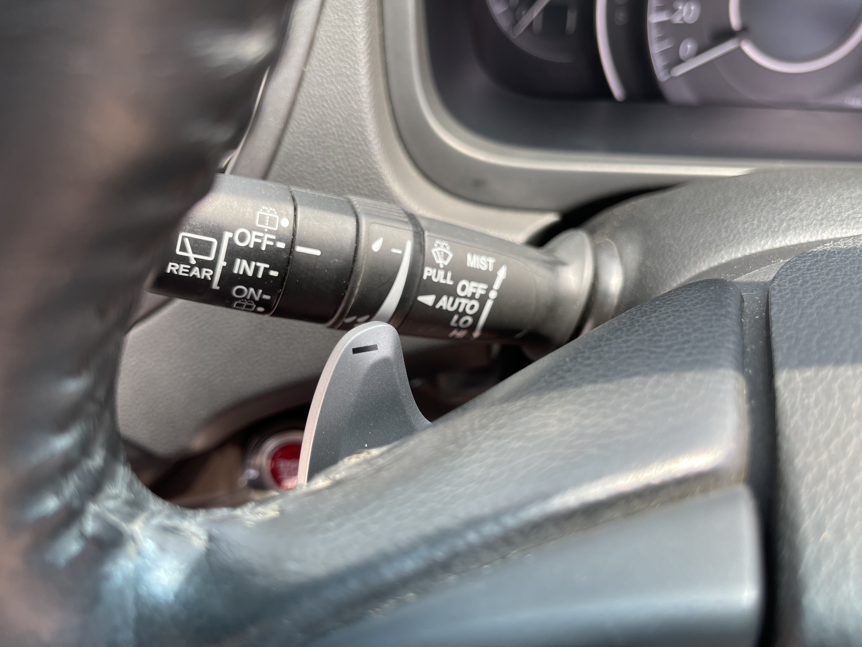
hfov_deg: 67.3
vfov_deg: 53.1
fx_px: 647
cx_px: 431
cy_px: 324
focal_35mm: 26
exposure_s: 1/151
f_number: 1.6
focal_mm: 5.1
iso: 32
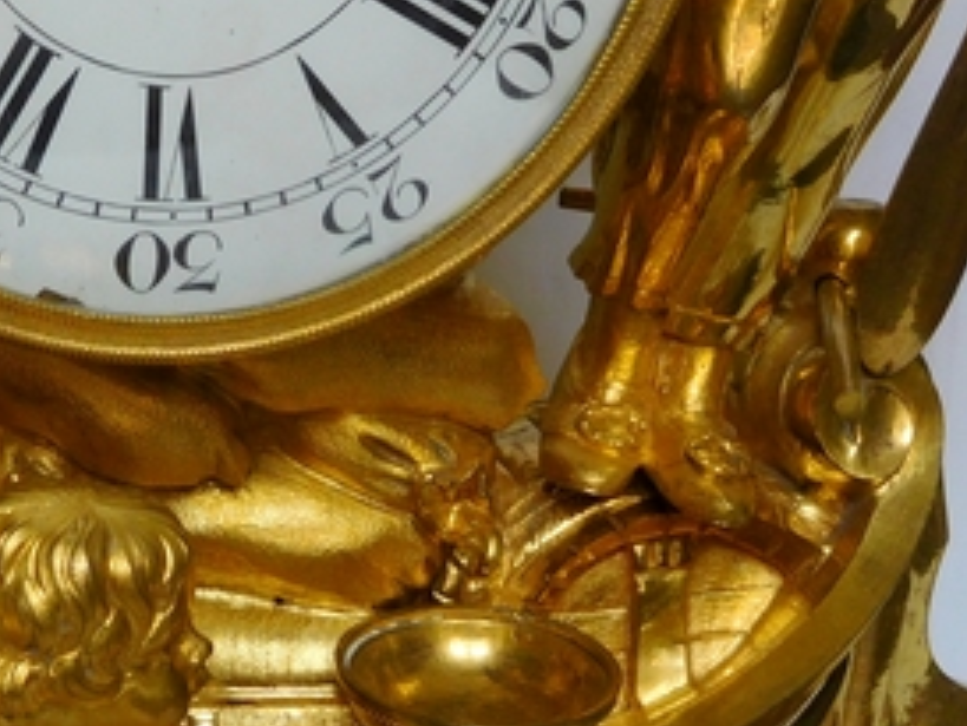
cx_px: 46
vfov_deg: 19.0
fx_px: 2152
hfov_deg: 24.4
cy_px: 567
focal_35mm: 77
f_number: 3.8
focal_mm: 6.2
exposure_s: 1/30
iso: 200
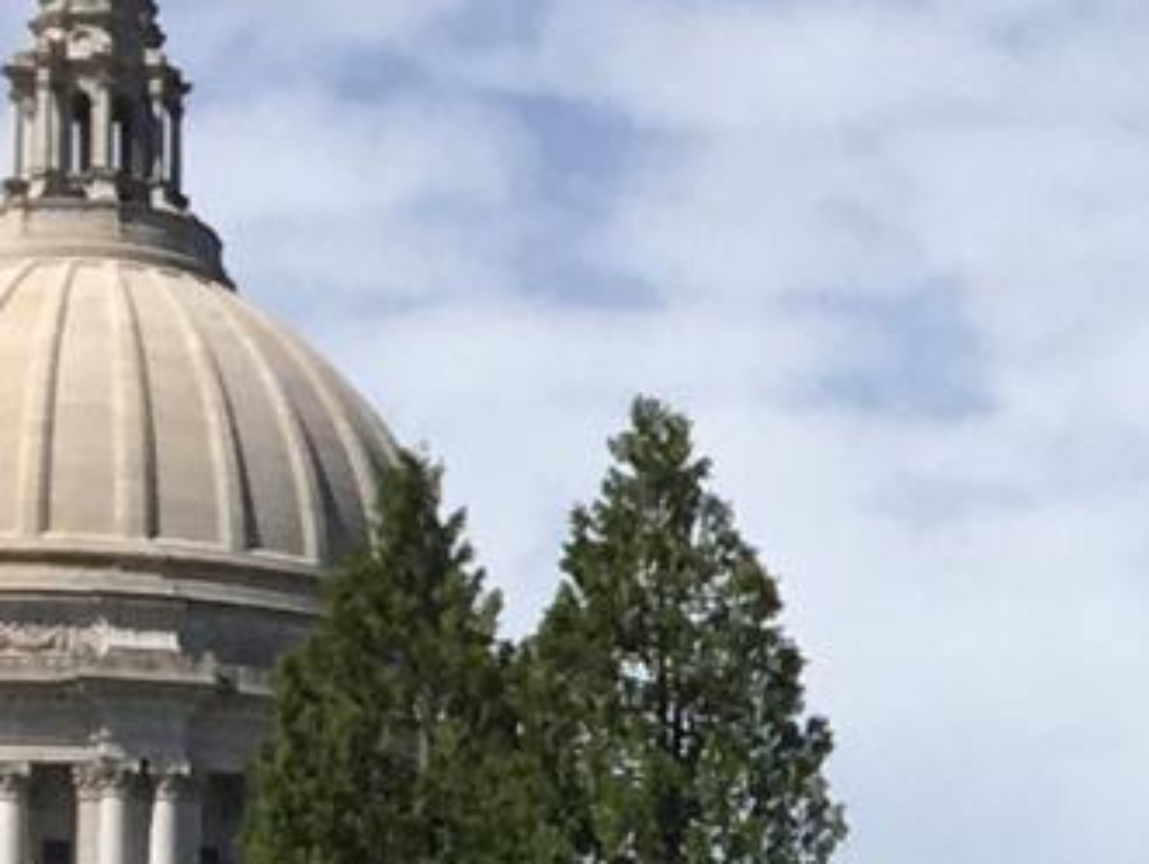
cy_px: 1180
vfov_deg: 7.0
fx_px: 6978
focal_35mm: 210
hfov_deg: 8.5
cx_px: 2888
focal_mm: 4.15
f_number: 2.2
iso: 25
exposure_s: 1/2331
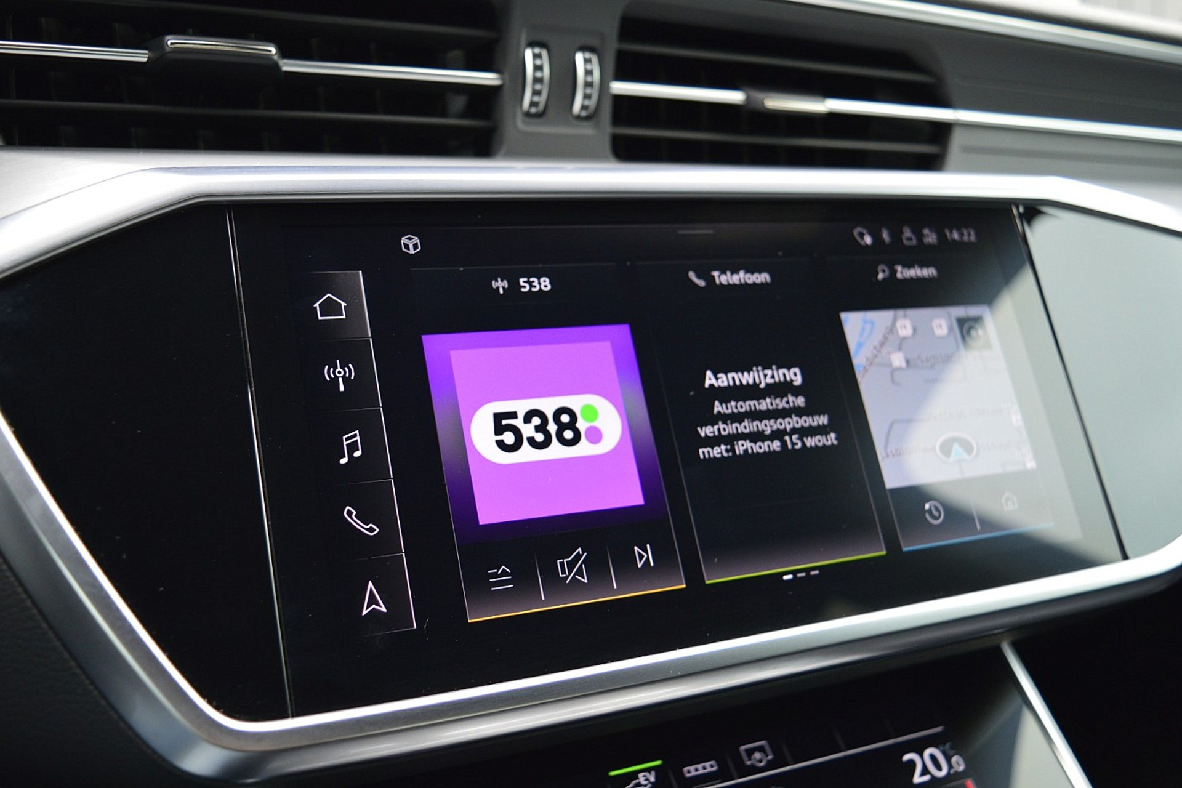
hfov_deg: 55.1
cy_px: 394
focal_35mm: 34
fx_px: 1133
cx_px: 591
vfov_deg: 38.4
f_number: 4
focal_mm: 23
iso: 800
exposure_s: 1/60
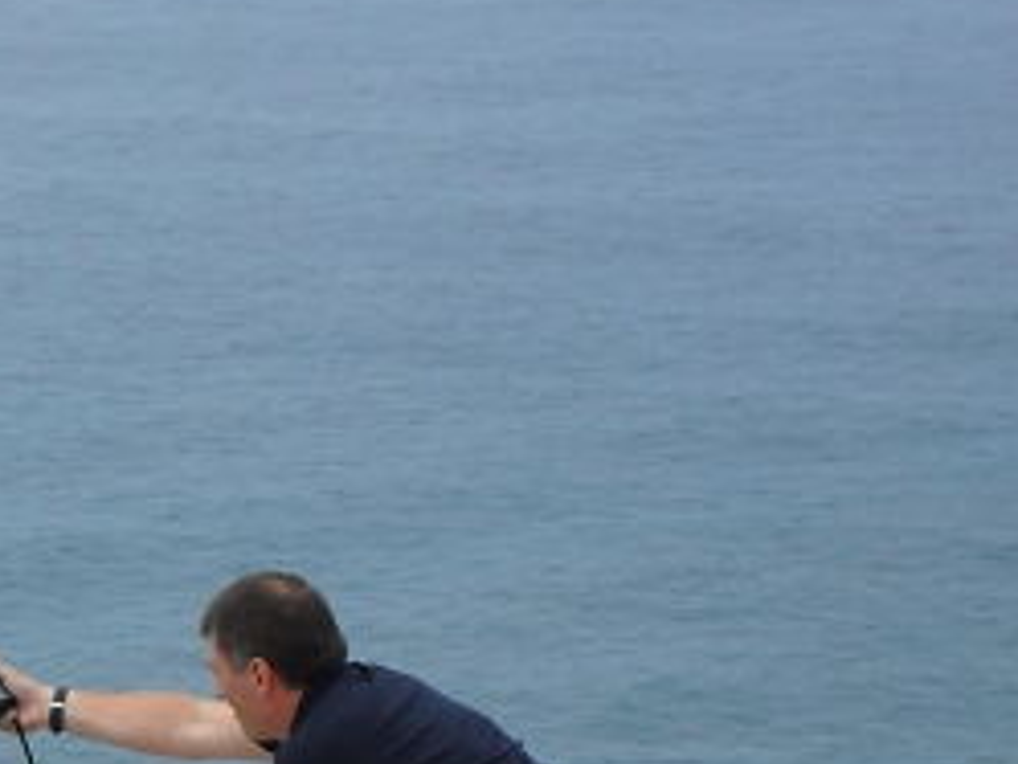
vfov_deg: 7.1
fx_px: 6120
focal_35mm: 208
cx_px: 106
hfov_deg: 9.5
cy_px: 978
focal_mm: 13.2
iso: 100
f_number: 3.9
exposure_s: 1/1000
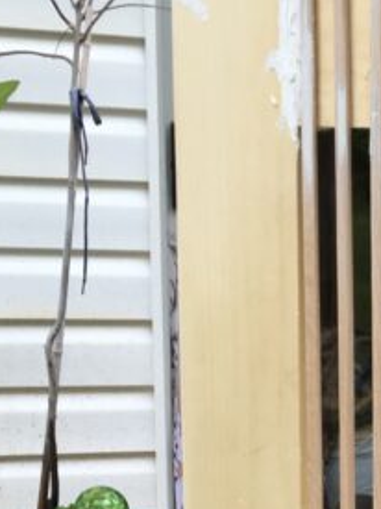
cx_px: 601
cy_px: 561
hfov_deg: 12.9
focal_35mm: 108
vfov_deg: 17.6
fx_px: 1586
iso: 32
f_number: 2.2
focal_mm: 4.15
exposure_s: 1/120
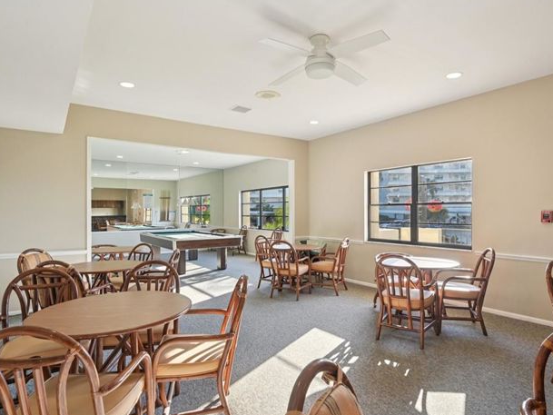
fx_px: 328
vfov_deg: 64.6
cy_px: 205
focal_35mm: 21
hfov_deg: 80.2
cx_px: 283
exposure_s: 1/125
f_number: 8
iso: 400
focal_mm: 18.5
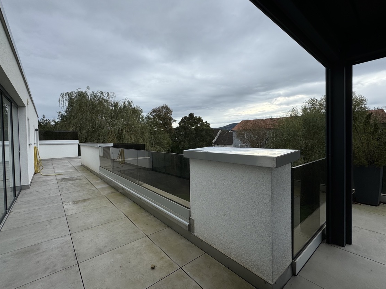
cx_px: 195
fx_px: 178
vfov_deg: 78.1
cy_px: 143
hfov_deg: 94.5
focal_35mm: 16
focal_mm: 2.22
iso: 50
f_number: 2.2
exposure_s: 1/889
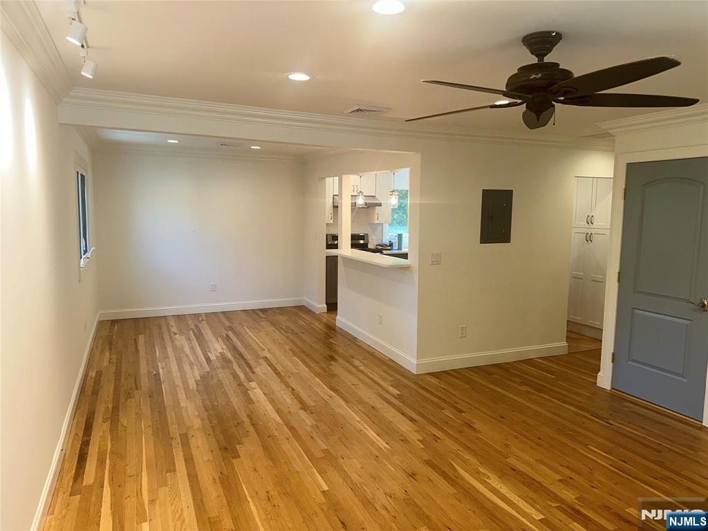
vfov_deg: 56.8
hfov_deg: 71.6
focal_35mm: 24
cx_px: 354
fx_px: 491
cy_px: 266
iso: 80
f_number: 1.78
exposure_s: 1/120
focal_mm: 6.86
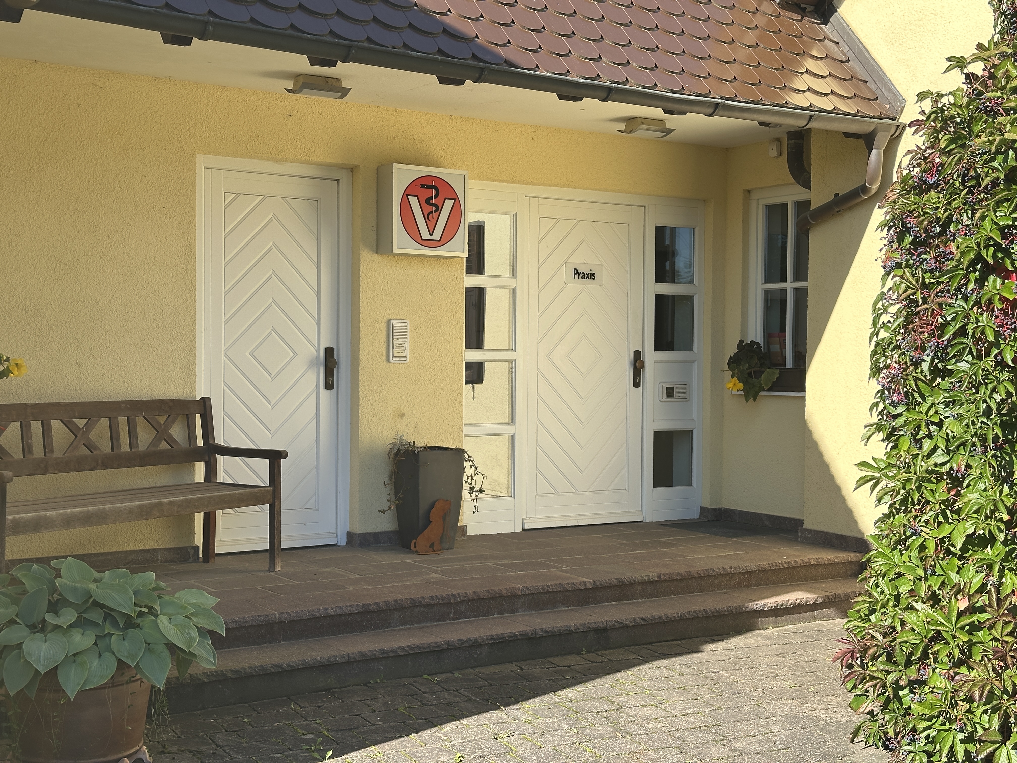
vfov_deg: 30.3
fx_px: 1410
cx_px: 508
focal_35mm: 48
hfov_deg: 39.7
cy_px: 382
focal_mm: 6.86
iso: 64
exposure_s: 1/1433
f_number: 1.78
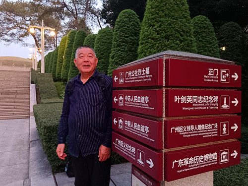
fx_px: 186
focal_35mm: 26
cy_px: 93
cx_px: 124
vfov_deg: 53.1
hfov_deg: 67.3
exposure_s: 1/16.7
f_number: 1.75
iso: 4876
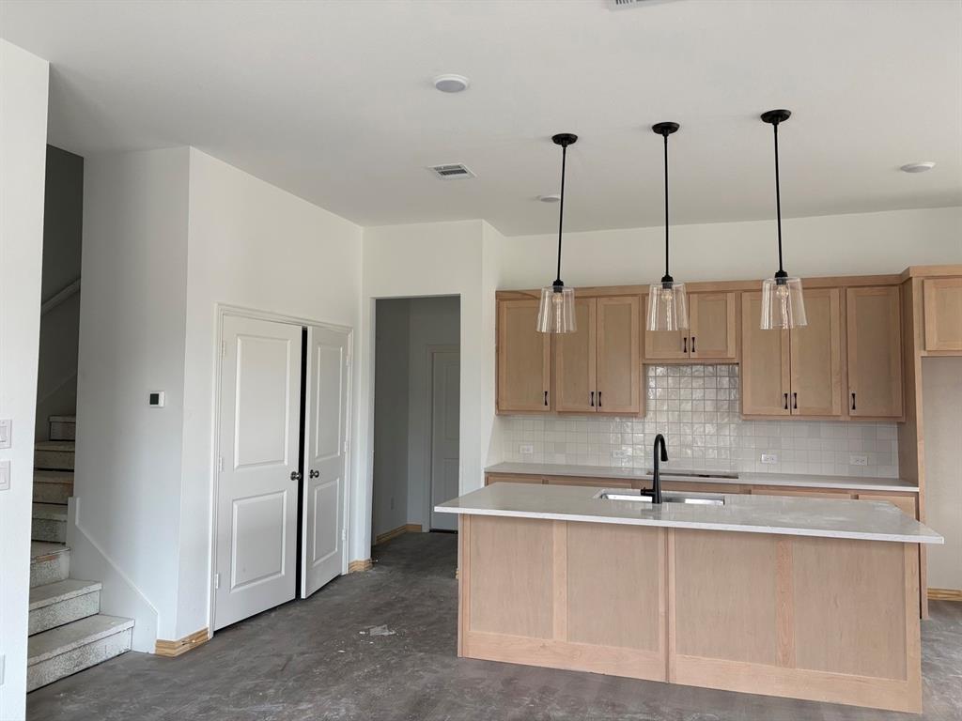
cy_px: 360
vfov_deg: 53.1
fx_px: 723
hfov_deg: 67.3
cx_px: 481
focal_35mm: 26
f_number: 1.6
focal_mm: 5.96
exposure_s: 1/121
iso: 100
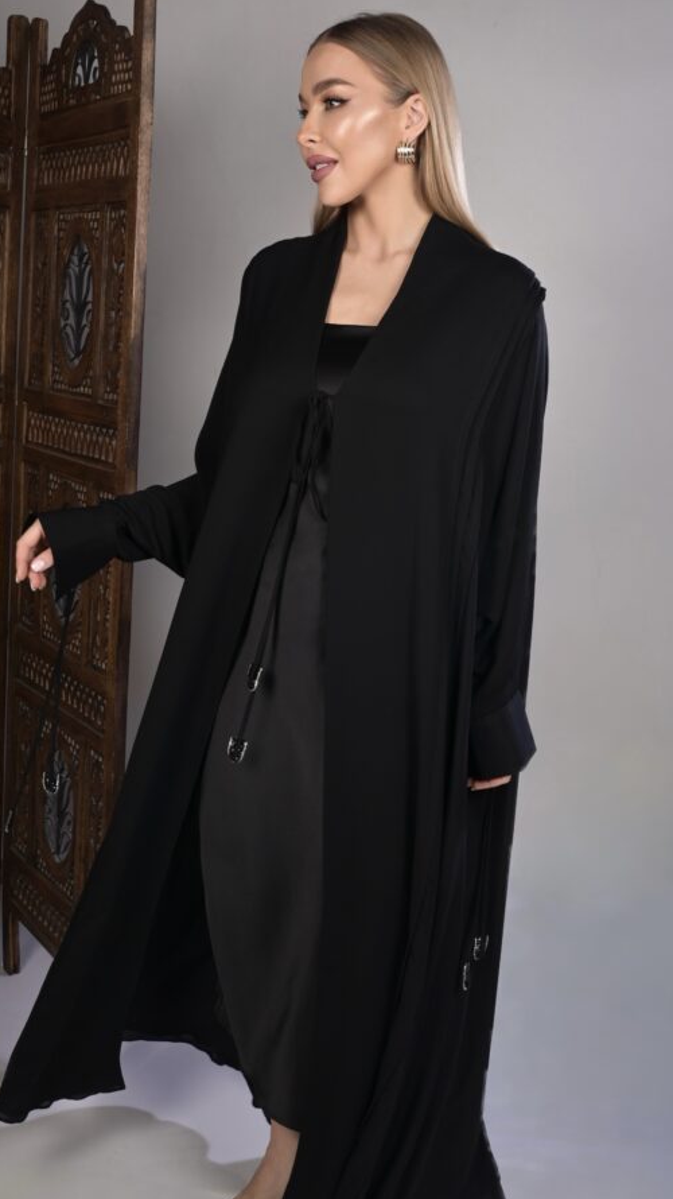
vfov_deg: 59.5
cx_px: 357
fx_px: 1048
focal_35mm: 33
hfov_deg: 35.6
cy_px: 606
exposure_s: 1/125
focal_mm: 31
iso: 400
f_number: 13
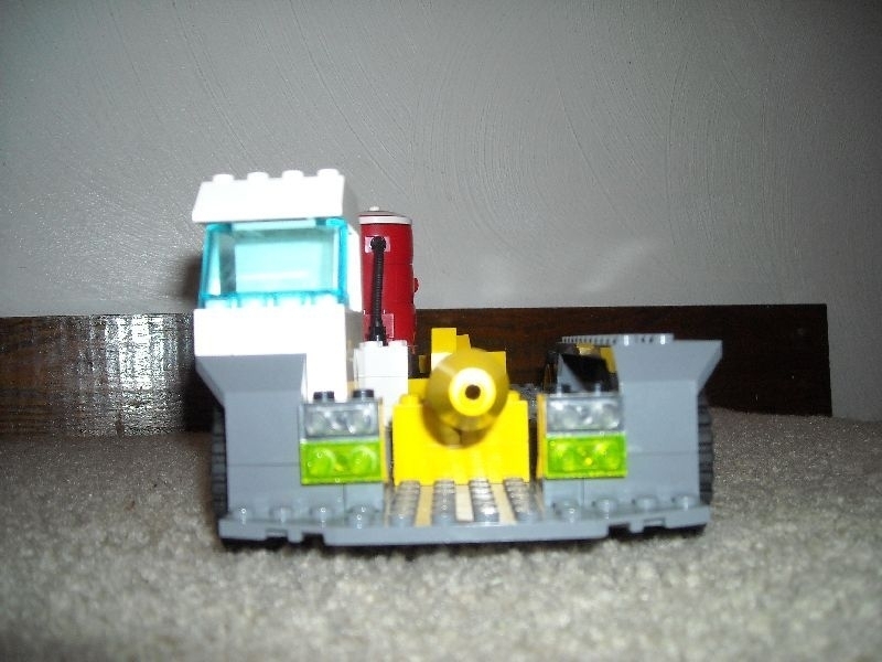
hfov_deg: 52.6
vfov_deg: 40.7
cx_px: 441
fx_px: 892
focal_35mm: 35
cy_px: 331
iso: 200
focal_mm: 5.7
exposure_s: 1/60
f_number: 2.8
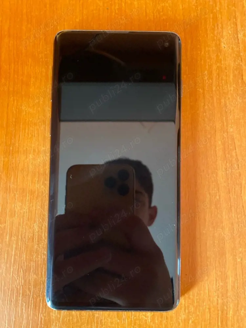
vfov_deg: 67.3
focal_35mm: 26
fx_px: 246
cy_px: 164
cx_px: 123
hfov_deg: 53.1
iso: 500
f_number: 1.8
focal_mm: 4.25
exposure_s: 1/49
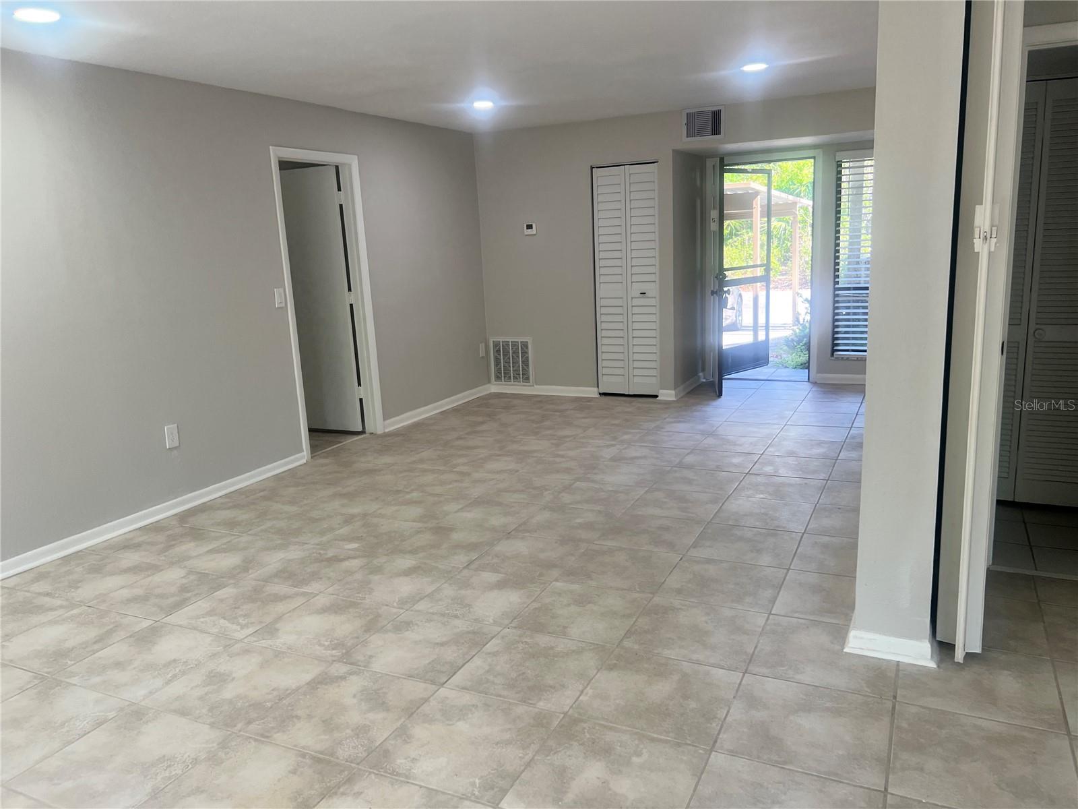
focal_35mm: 26
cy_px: 404
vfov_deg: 53.1
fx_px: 810
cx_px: 539
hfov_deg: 67.3
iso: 64
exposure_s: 1/139
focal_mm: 5.7
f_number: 1.5
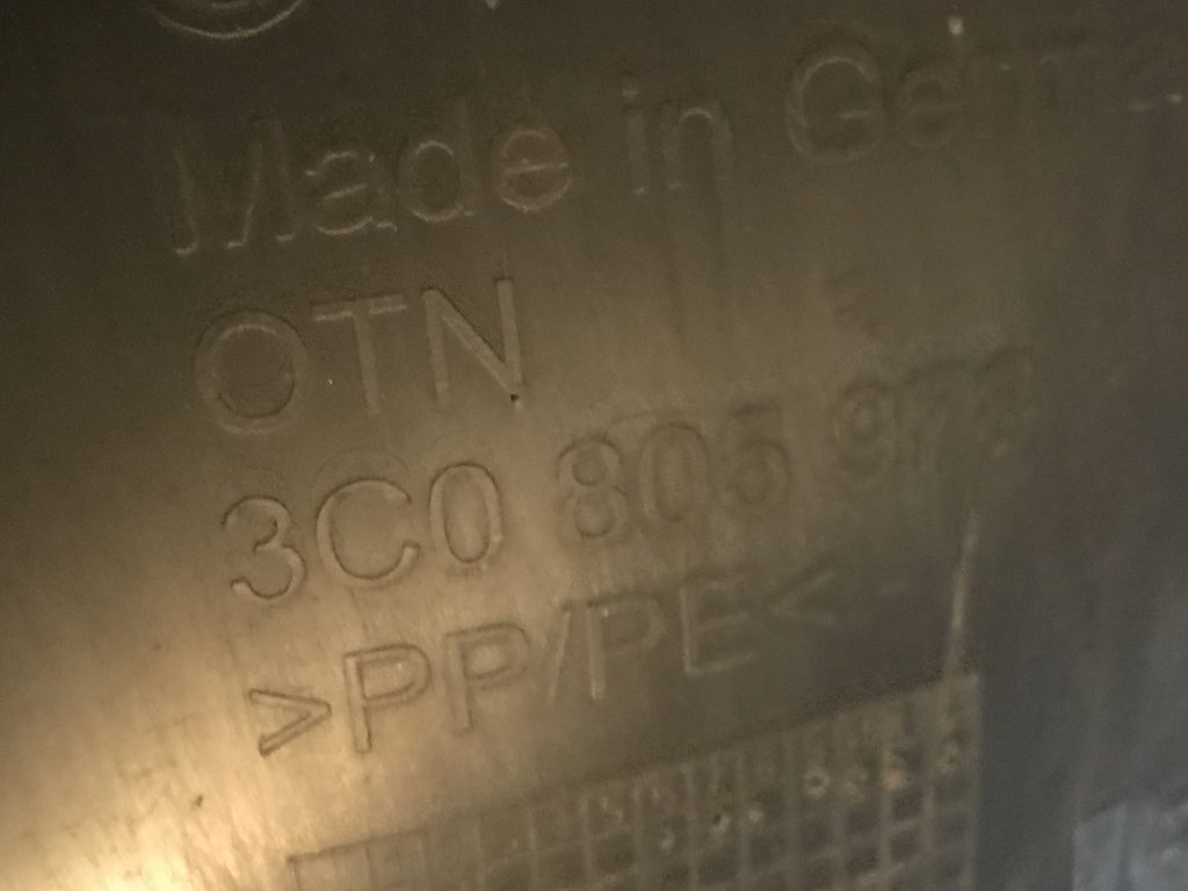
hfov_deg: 63.4
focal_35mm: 28
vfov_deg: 49.7
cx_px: 594
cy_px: 446
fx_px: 961
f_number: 1.8
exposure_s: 1/5
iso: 100
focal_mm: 3.99
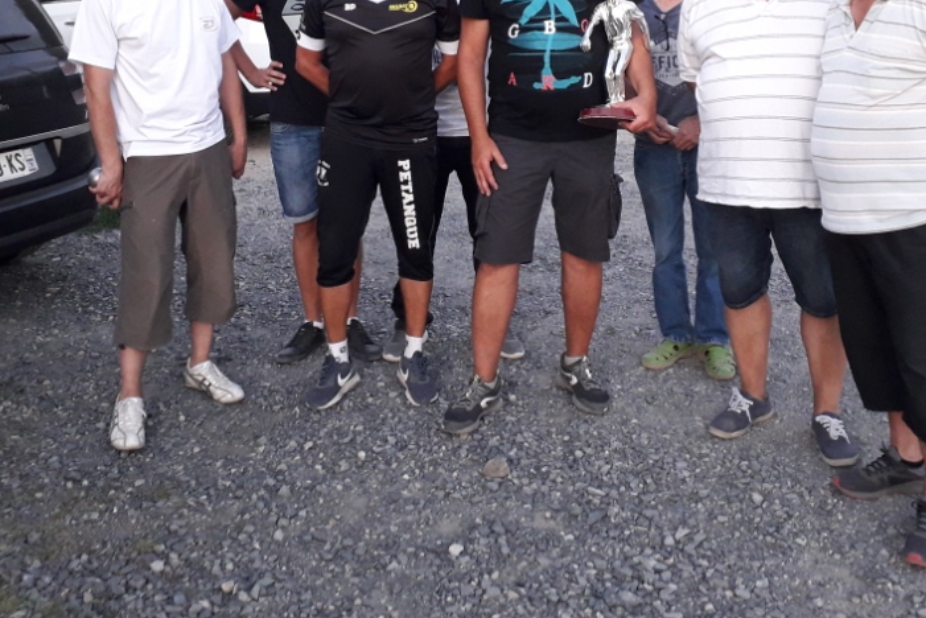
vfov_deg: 31.9
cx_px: 448
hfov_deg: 47.4
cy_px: 129
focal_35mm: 41
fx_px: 1055
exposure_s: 1/50
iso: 200
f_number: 1.9
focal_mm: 3.6
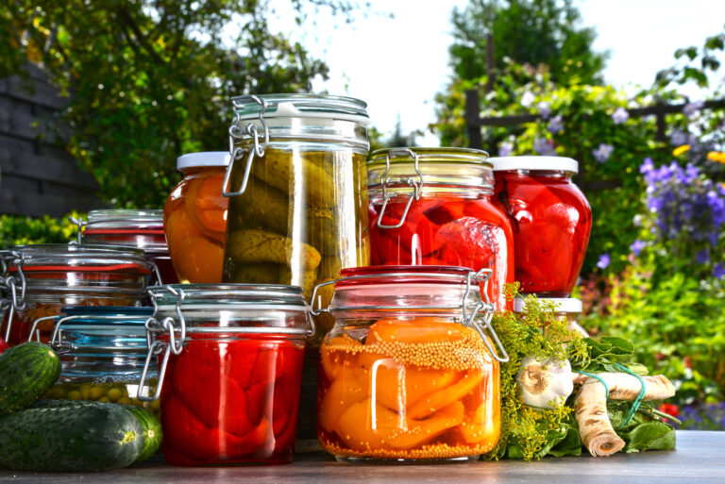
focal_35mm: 90
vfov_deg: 15.2
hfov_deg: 22.6
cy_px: 242
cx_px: 362
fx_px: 1813
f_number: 20
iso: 200
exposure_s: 1/100
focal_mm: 90
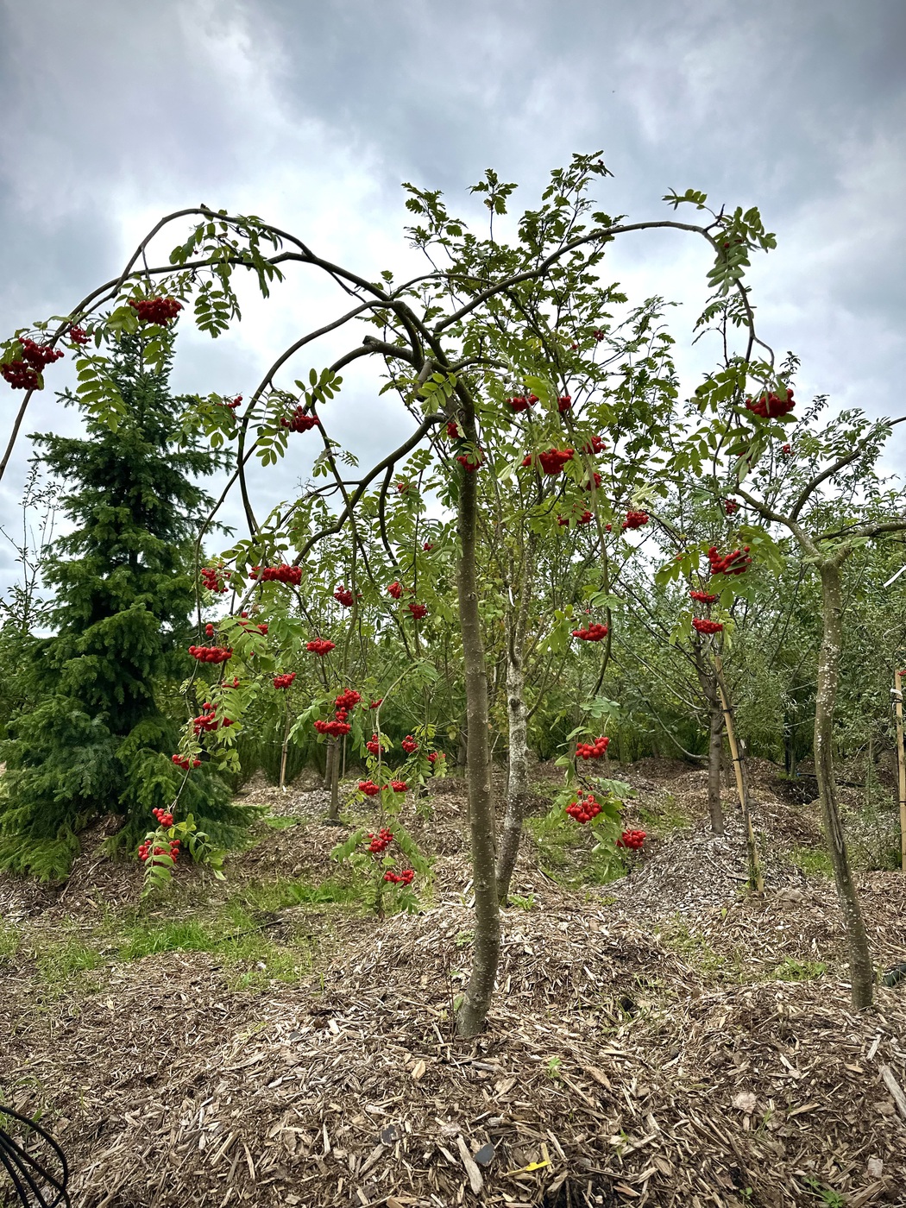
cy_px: 604
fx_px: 838
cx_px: 453
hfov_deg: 56.8
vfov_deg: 71.6
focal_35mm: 24
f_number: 1.78
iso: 80
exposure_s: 1/2299
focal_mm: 6.86
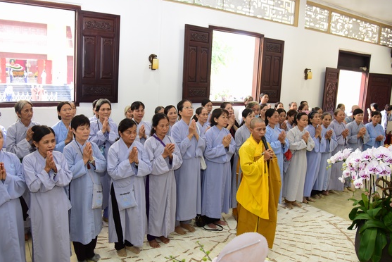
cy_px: 120
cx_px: 186
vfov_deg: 46.4
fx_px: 305
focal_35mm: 28
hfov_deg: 65.4
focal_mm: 24
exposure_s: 1/40
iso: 1000
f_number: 4
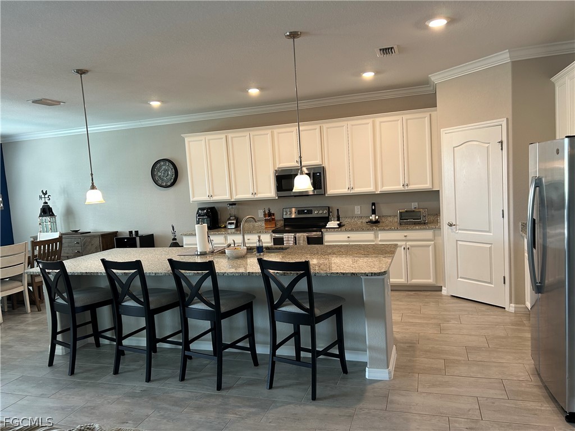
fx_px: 432
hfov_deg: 67.3
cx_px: 288
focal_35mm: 26
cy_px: 216
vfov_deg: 53.1
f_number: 1.5
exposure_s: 1/60
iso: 100
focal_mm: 5.7
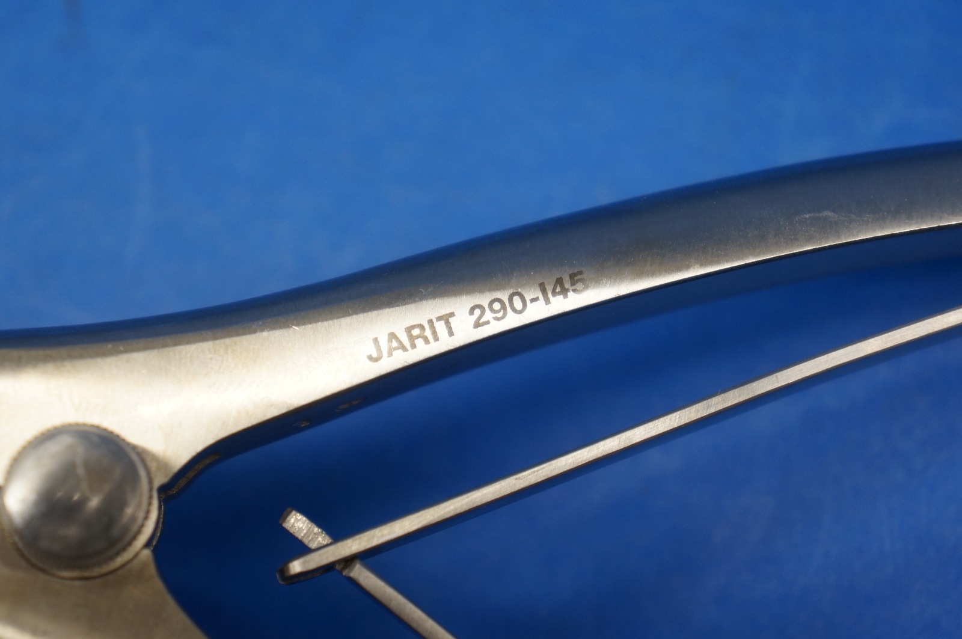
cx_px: 481
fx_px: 2202
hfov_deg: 24.6
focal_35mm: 82
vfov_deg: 16.5
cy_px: 320
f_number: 5.6
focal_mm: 55
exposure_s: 1/100
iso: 400
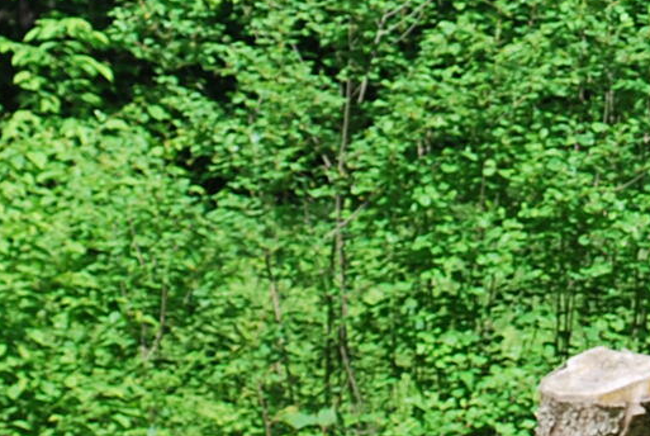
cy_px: -450
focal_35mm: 339
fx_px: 6131
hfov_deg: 6.0
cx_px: 816
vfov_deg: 4.0
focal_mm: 40
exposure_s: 1/200
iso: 100
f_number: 7.1
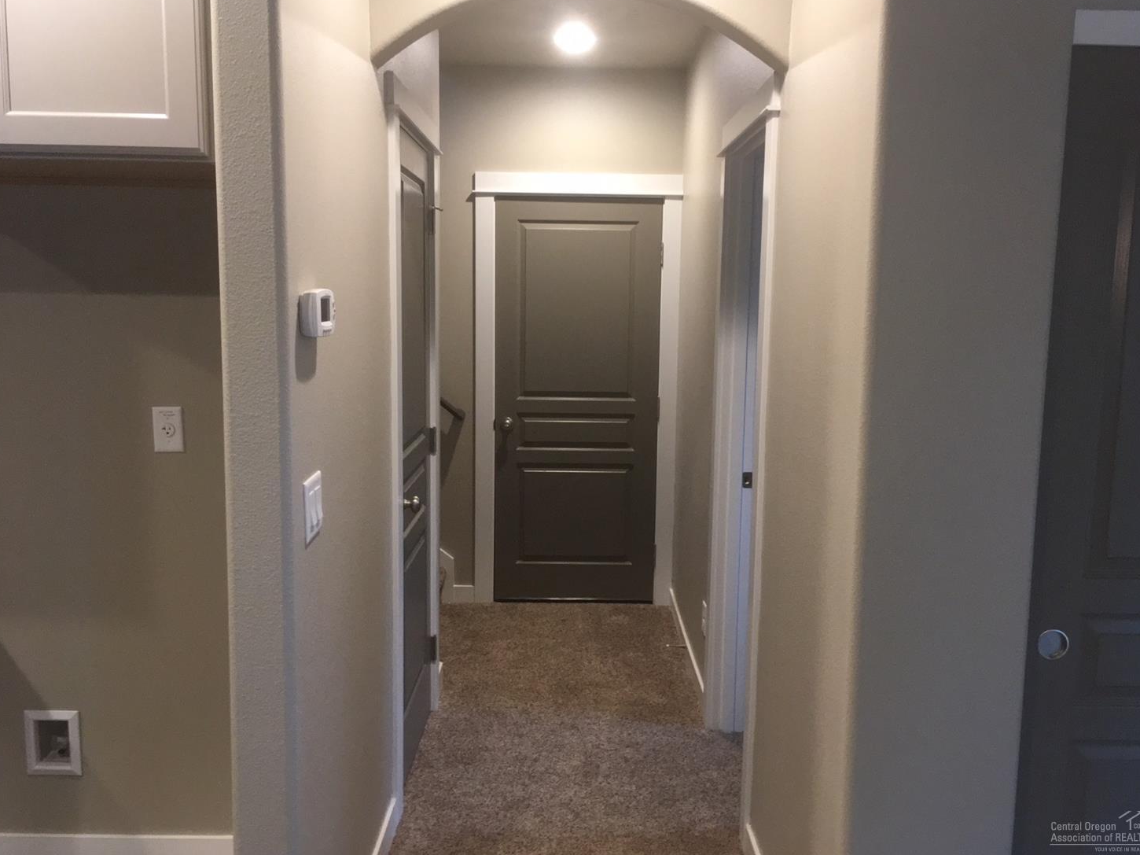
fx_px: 988
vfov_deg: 46.8
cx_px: 580
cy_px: 418
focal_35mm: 30
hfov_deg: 60.0
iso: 160
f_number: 2.2
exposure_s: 1/30
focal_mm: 4.15
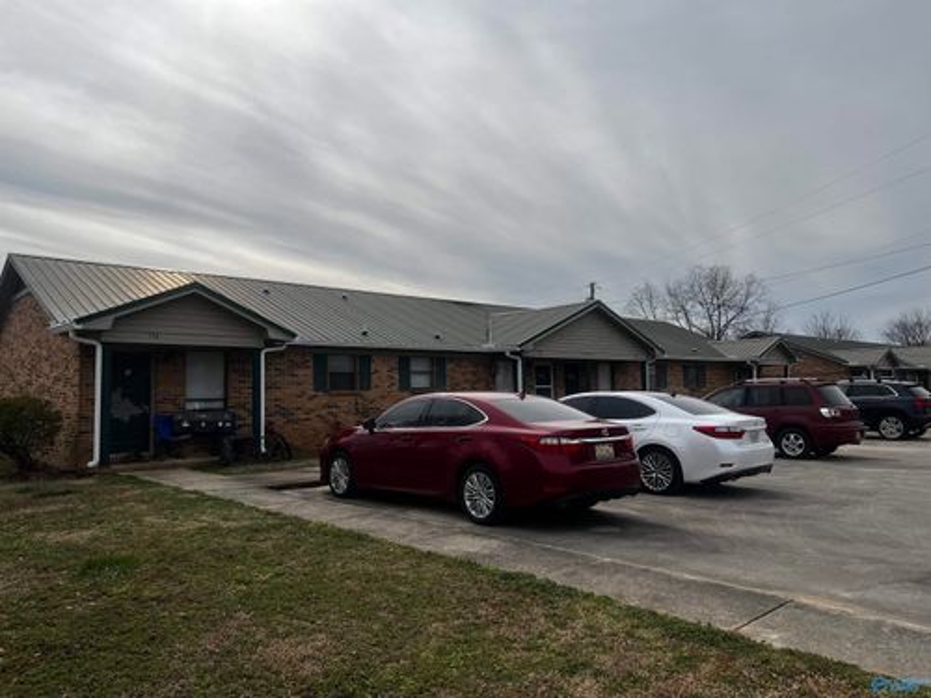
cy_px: 349
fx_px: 699
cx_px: 466
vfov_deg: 53.1
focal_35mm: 26
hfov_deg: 67.3
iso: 50
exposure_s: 1/8696
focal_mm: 5.7
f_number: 1.5
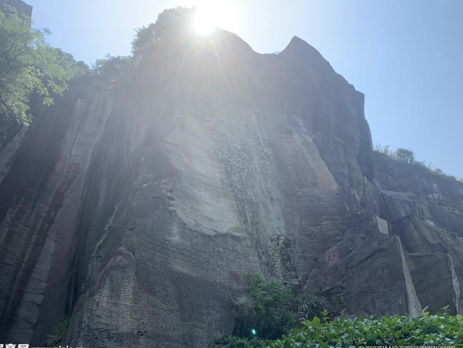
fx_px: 361
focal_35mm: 27
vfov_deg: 51.4
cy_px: 177
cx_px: 224
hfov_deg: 65.3
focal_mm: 4.25
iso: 25
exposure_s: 1/1536
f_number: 1.8
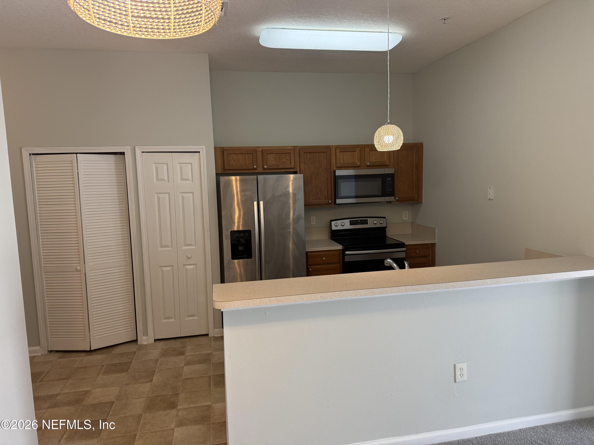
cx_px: 297
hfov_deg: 71.6
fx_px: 412
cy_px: 222
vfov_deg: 56.8
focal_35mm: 24
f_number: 1.78
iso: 200
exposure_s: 1/121
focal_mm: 6.76
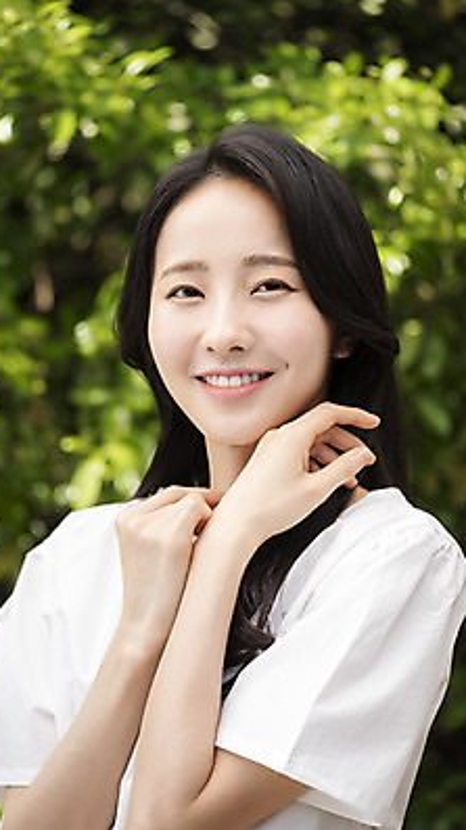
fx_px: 2441
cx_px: 216
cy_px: 414
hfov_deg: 10.9
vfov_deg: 19.3
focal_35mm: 111
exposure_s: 1/400
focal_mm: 105
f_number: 4
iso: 100
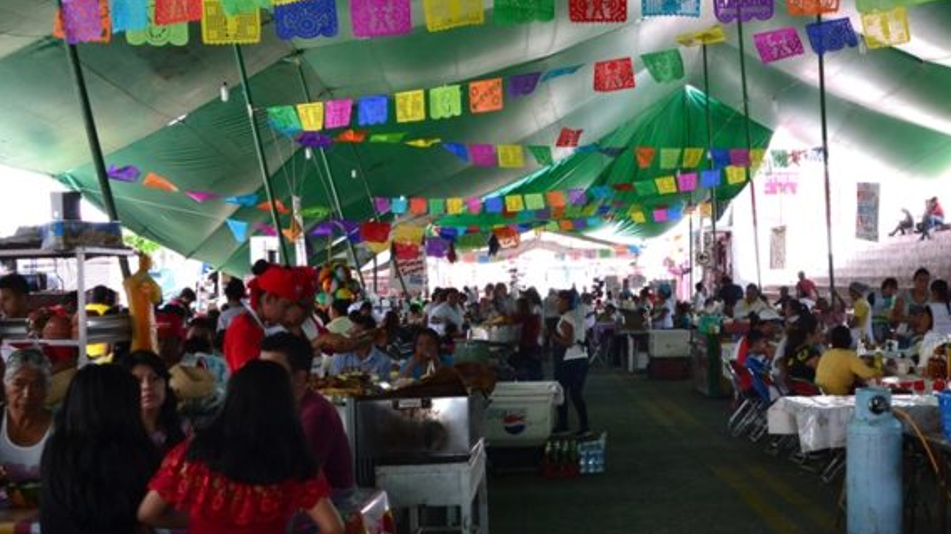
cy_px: 290
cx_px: 614
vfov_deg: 23.5
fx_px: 1286
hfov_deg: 40.2
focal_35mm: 51
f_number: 8
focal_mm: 24
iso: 640
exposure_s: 1/60
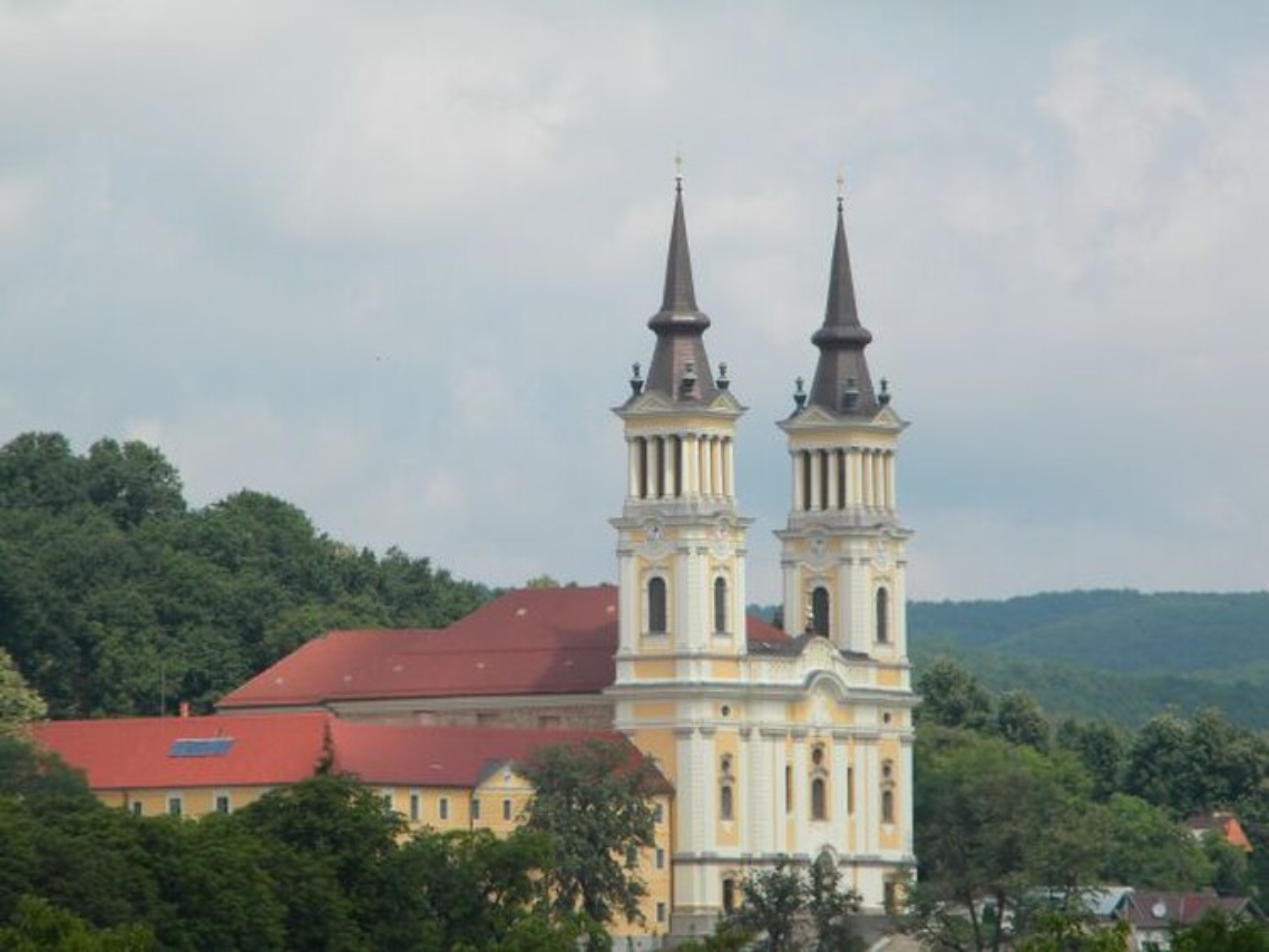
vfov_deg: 6.2
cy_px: 476
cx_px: 634
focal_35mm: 238
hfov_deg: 8.3
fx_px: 8728
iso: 110
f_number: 5.4
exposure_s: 1/648
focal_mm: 43.1
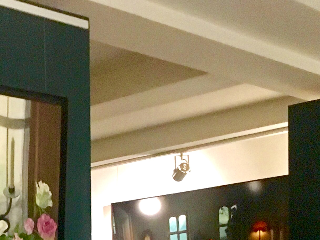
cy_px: 370
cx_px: -75
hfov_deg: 19.2
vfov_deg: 14.3
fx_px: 888
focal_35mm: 96
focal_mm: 4.15
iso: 200
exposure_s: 1/17
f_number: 2.2
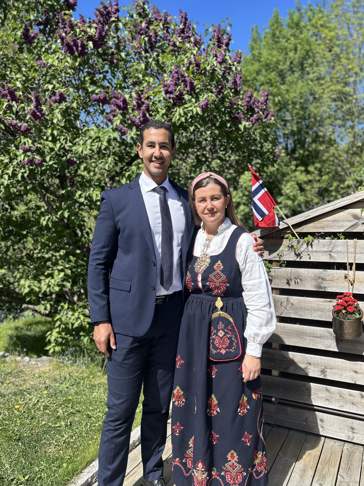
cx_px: 190
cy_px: 258
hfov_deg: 49.7
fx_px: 393
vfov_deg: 63.4
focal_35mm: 28
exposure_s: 1/3257
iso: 50
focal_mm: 5.7
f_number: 1.5
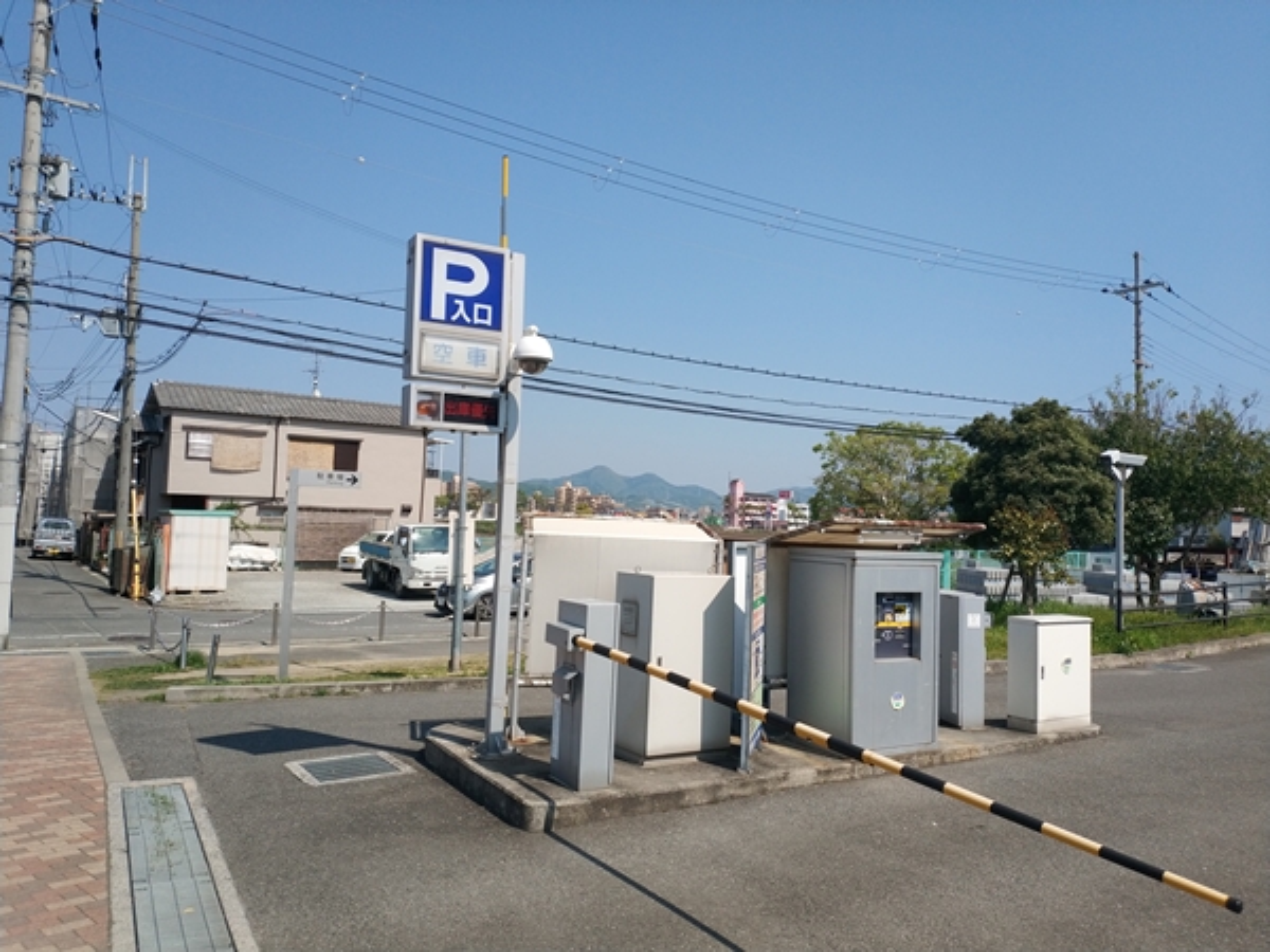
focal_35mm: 32
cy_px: 476
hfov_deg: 56.8
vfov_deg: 44.2
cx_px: 635
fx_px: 1174
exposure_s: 1/1739
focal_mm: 4.5
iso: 101
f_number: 2
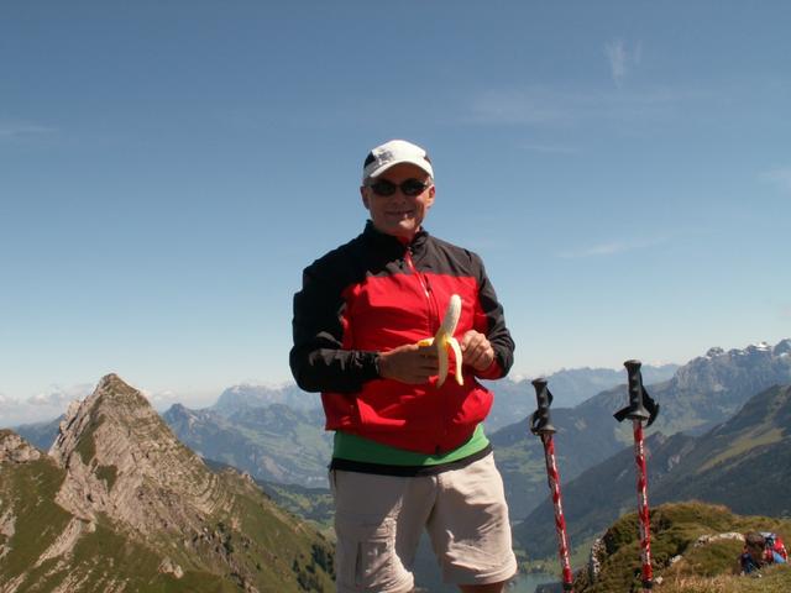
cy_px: 296
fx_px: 800
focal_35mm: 35
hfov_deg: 52.6
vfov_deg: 40.7
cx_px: 396
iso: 50
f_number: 7.1
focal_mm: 5.86
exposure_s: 1/200
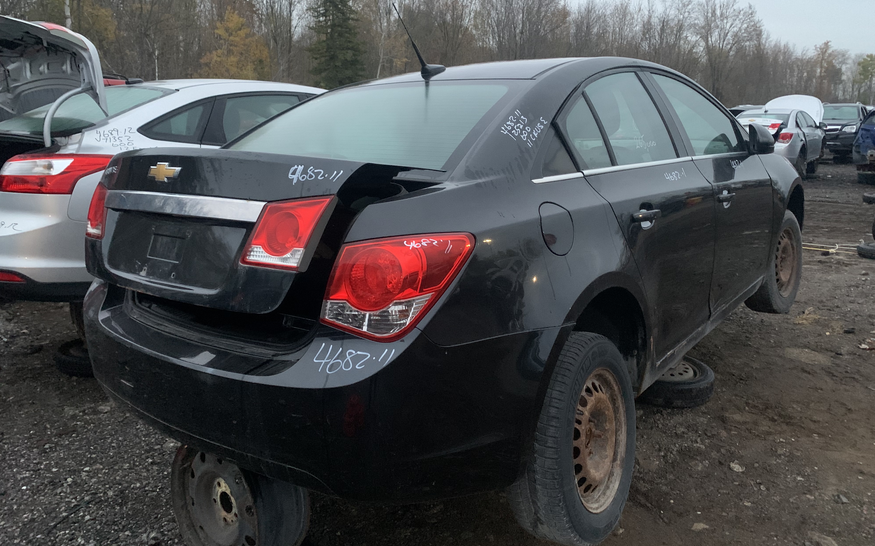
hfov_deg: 66.5
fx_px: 668
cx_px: 443
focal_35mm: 28
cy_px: 234
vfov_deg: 44.4
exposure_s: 1/29
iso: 800
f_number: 1.8
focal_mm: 4.25
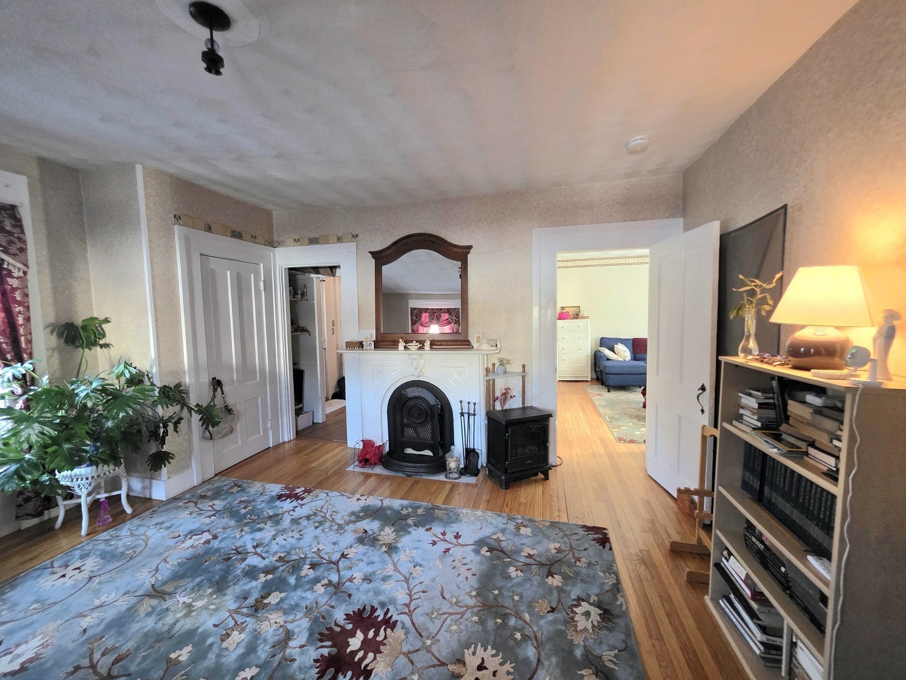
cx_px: 453
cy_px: 340
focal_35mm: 13
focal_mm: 2.2
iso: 640
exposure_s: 1/60.2
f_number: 1.9
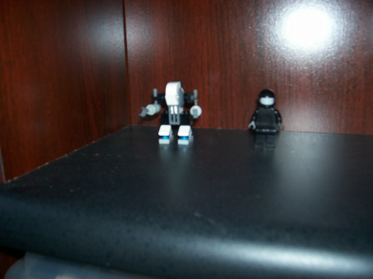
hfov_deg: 54.0
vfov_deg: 41.8
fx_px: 366
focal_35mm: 34
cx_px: 186
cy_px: 140
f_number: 2.7
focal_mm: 5.6
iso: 80
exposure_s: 1/64
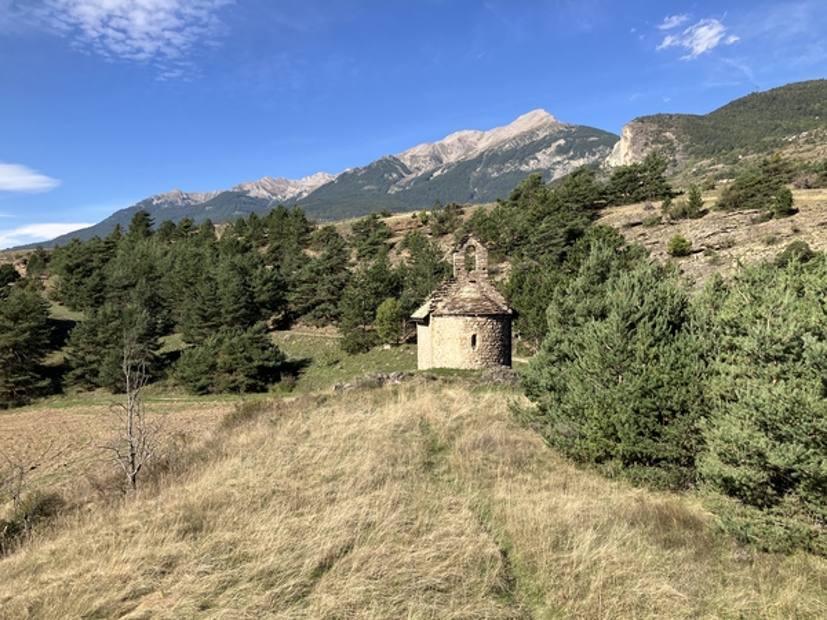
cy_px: 310
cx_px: 414
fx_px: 669
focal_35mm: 28
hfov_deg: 63.4
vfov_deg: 49.7
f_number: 1.8
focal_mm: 4
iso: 32
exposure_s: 1/1312
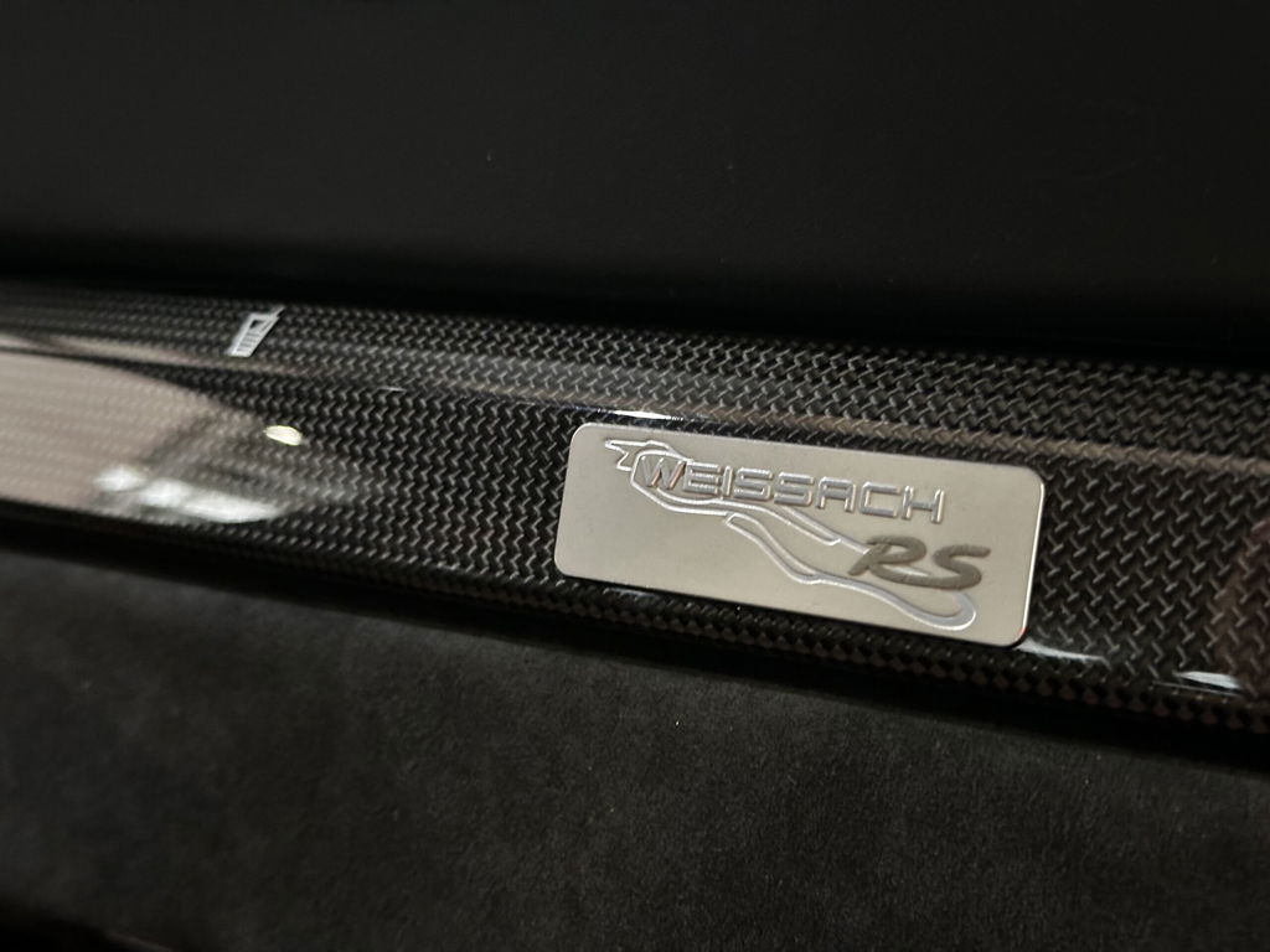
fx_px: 1761
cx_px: 635
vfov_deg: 30.3
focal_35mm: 48
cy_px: 476
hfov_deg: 39.7
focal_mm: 6.86
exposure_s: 1/17
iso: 640
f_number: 1.78
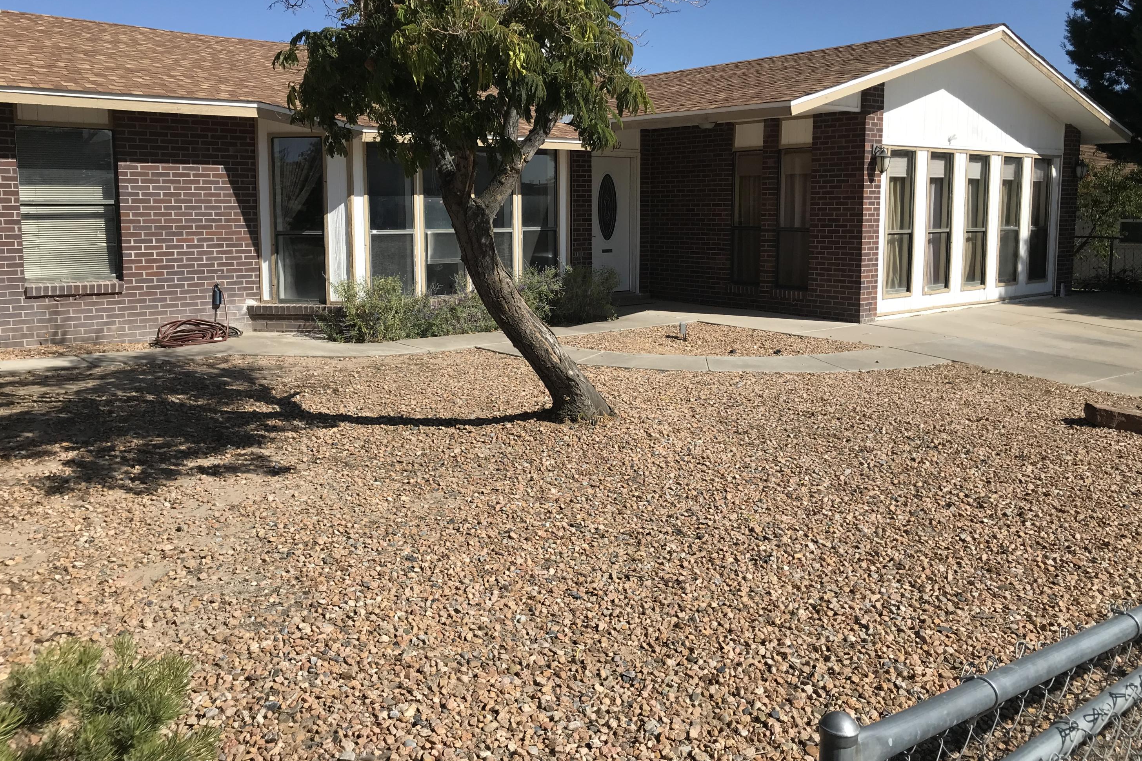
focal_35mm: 30
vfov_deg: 43.5
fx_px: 952
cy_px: 323
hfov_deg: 61.9
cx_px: 566
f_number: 1.8
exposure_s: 1/2740
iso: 20
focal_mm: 3.99
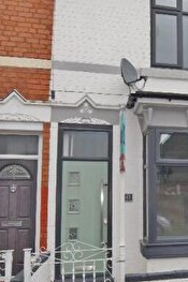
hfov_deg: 31.5
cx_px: 176
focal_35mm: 40
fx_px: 314
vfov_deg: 48.1
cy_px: 172
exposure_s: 1/200
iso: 100
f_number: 8
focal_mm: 10
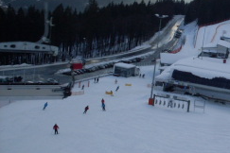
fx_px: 498
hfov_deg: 24.9
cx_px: 226
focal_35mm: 78
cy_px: 60
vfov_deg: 17.5
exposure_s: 1/125
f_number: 8.4
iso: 80
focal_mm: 6.3
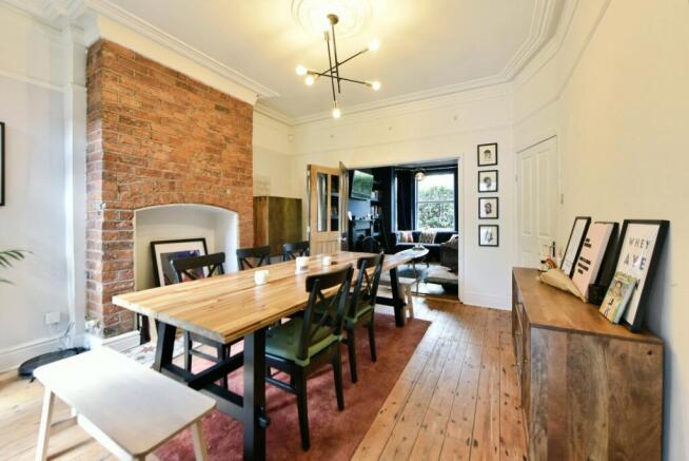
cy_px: 230
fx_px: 268
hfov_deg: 104.2
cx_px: 344
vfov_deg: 81.3
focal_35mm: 14
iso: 800
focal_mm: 14
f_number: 8
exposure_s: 1/15
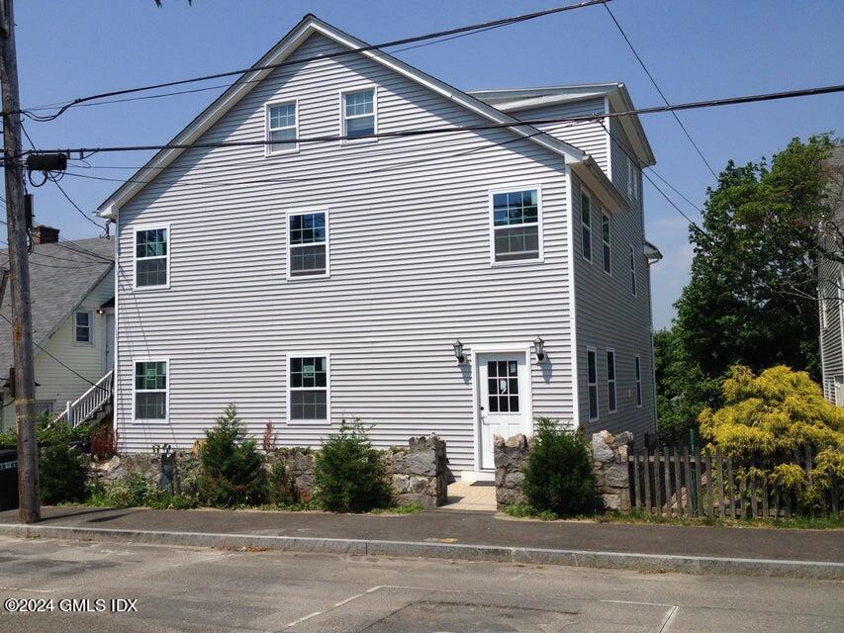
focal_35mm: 35
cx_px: 422
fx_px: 853
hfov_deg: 52.6
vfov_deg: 40.7
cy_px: 316
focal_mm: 4.28
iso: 50
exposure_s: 1/2513
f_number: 2.4
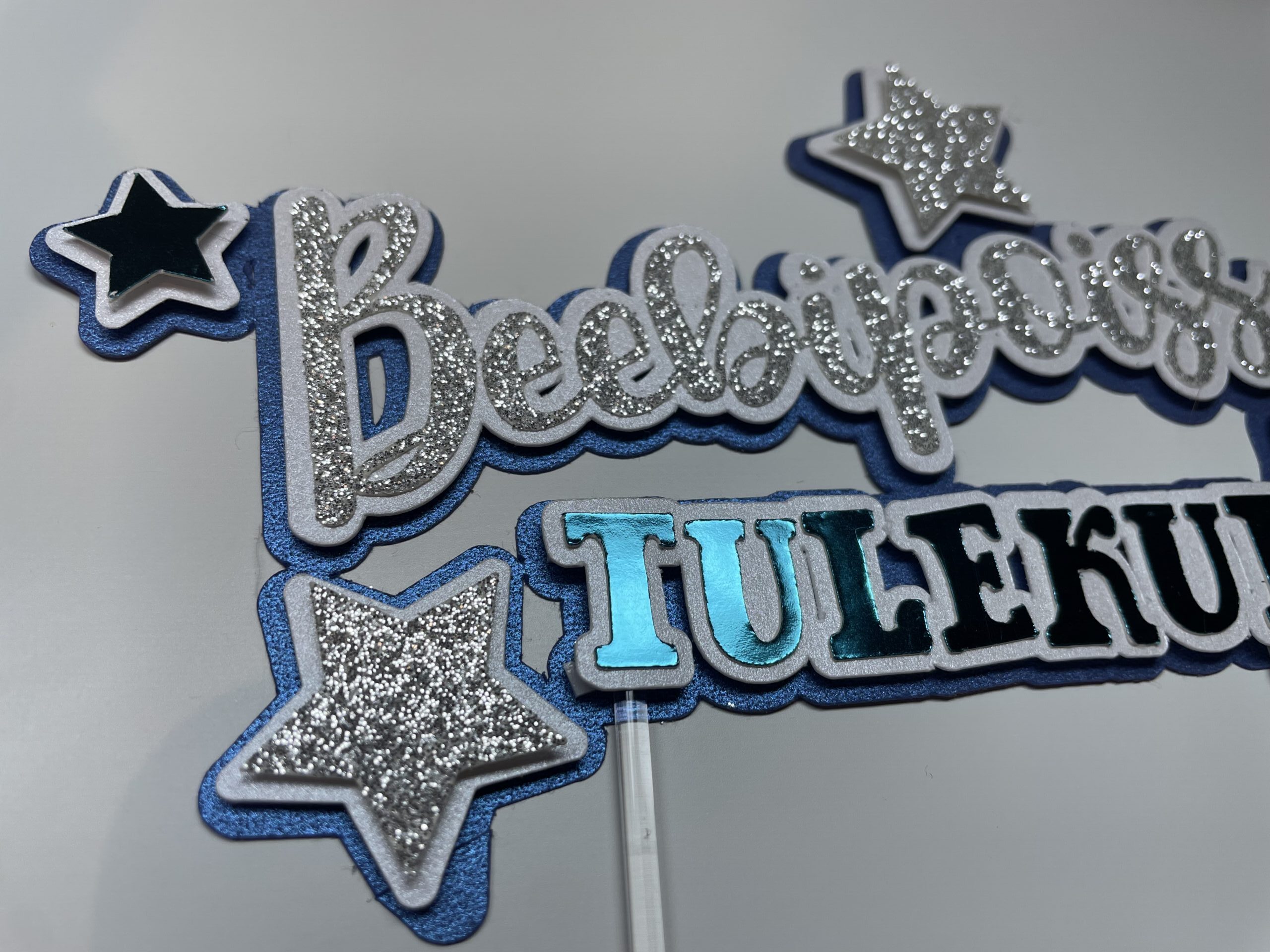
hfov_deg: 67.3
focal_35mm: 26
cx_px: 635
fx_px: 954
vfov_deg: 53.1
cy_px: 476
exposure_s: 1/633
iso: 32
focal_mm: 4.2
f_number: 1.6
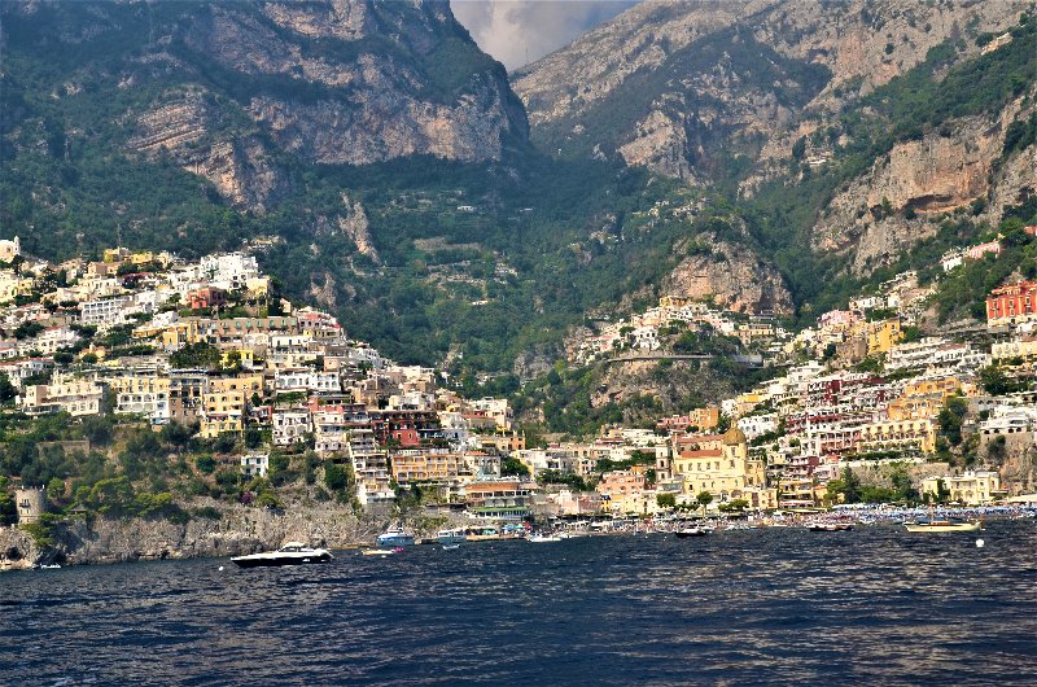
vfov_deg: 22.5
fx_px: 1725
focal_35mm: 60
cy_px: 344
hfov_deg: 33.5
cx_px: 518
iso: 180
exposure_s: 1/125
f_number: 11
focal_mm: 40
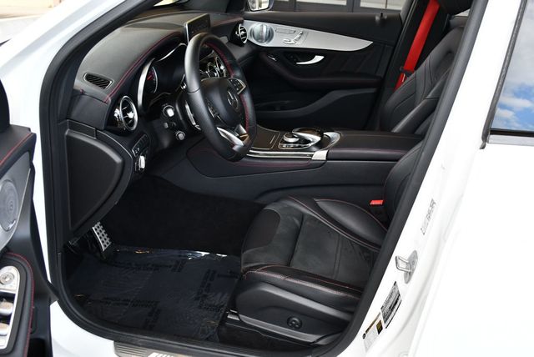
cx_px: 267
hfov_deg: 53.1
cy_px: 178
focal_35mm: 36
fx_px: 534
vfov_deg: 36.9
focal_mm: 18
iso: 400
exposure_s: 1/250
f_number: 4.5
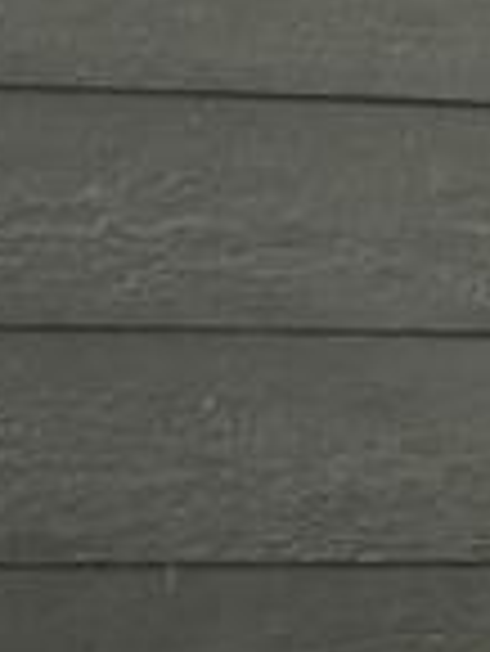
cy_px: 787
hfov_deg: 4.9
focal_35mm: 290
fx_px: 5465
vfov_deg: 6.8
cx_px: -976
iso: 25
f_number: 1.8
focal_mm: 4
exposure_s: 1/120
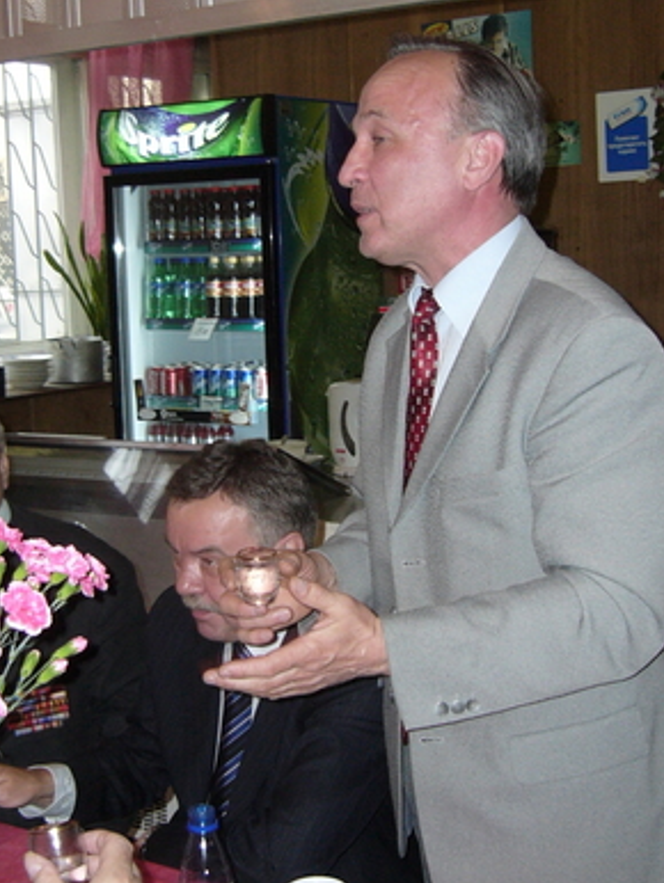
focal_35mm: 58
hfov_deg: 25.1
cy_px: 446
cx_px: 229
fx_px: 1482
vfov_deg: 33.2
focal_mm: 5.8
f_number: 2.8
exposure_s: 1/60
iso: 150
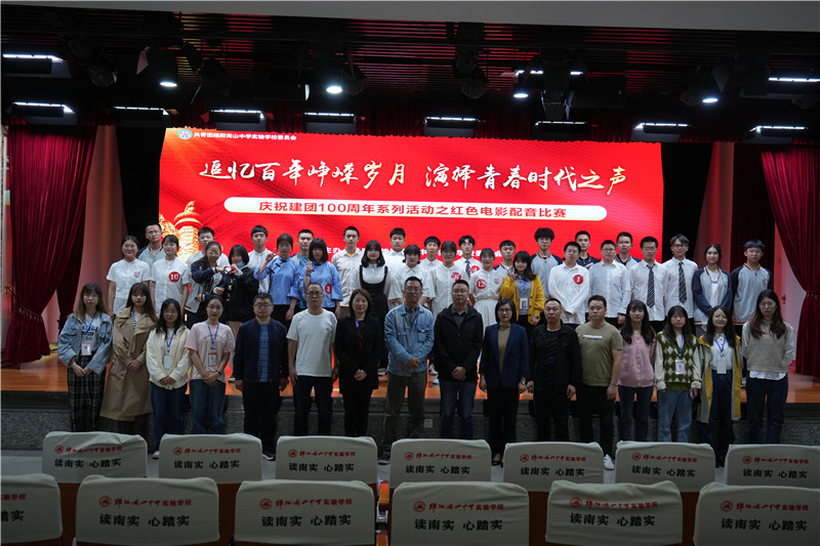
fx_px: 729
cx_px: 410
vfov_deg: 41.1
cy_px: 273
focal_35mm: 32
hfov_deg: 58.7
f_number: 5
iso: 1600
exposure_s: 1/125
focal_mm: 32
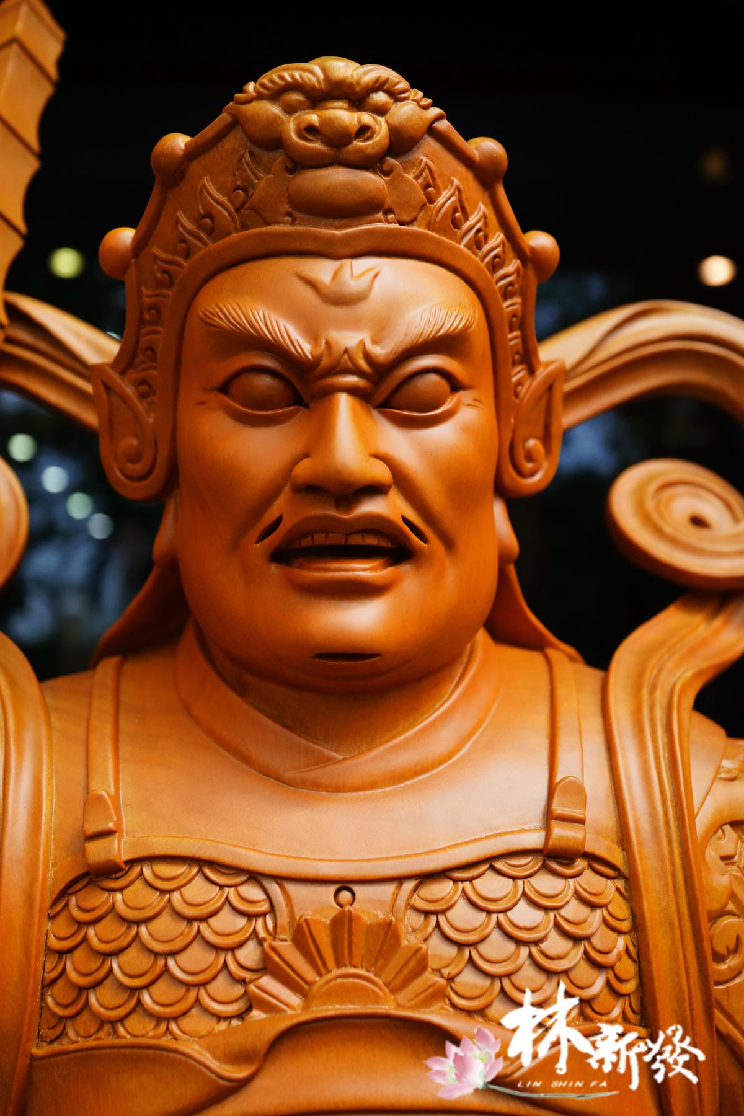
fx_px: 1085
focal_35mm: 35
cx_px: 372
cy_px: 558
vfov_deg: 54.4
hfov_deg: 37.9
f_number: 5.6
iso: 1600
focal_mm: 35
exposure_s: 1/2500
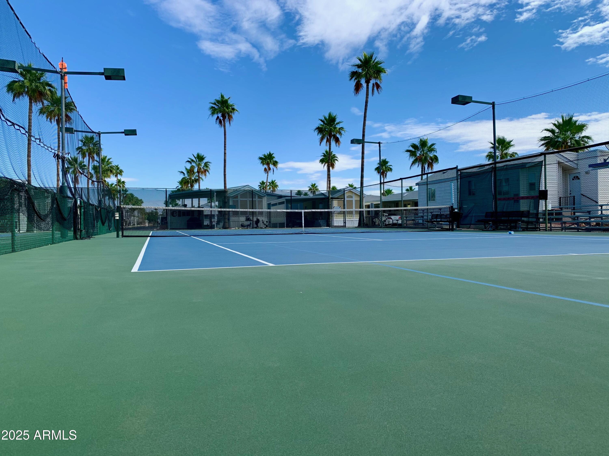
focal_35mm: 26
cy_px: 228
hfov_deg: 67.3
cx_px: 304
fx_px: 457
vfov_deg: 53.1
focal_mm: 4.25
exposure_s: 1/1880
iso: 25
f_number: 1.8
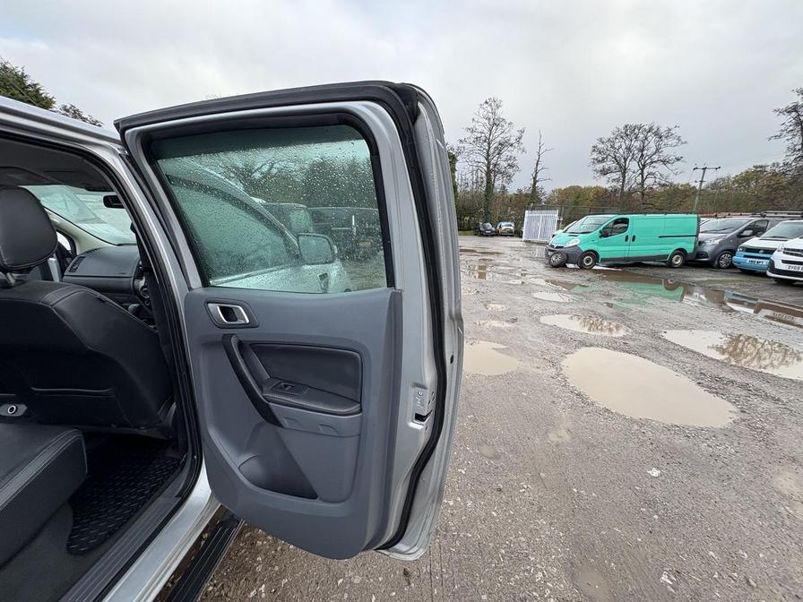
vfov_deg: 85.7
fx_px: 325
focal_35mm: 14
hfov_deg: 102.1
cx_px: 402
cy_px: 301
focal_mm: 2.22
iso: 50
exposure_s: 1/99
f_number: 2.2
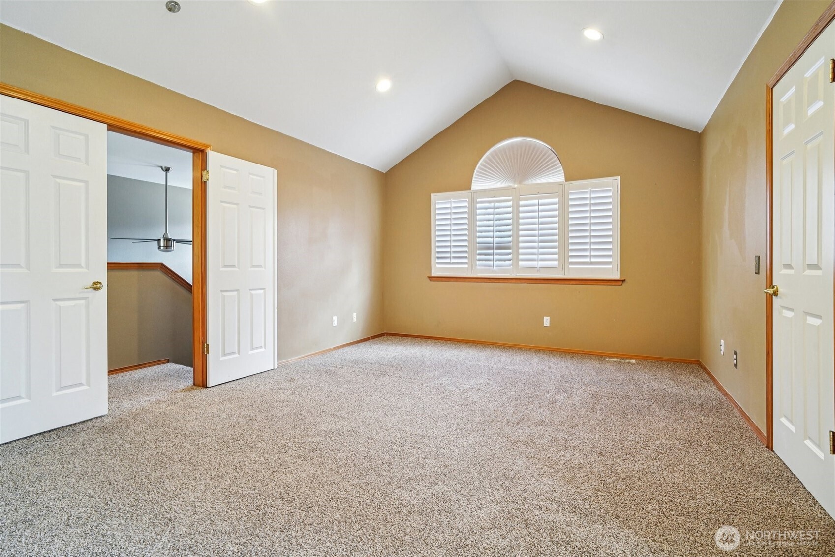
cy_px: 278
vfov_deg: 73.7
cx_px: 418
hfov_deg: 96.7
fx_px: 371
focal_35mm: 16
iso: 1600
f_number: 8
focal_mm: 16
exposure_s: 1/50
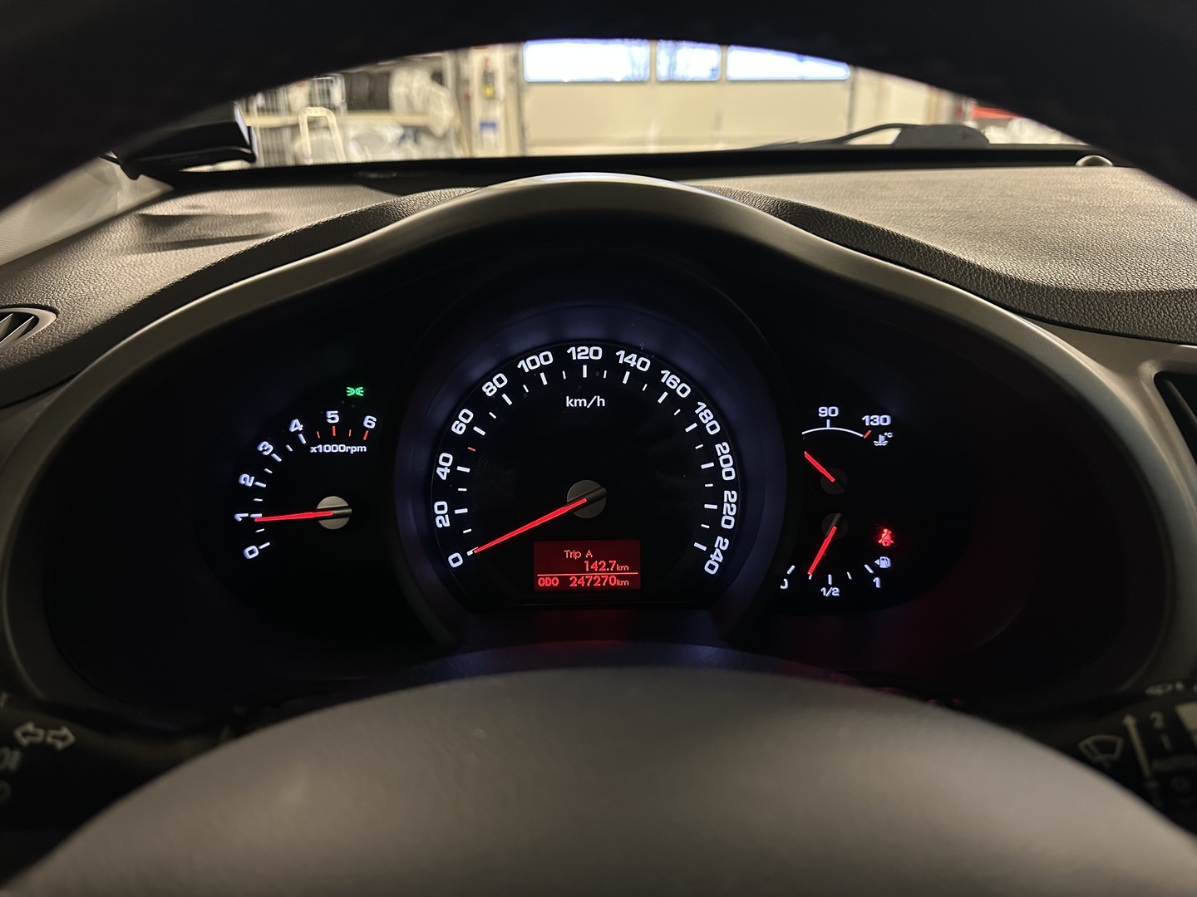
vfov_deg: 56.8
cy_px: 448
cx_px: 598
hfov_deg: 71.6
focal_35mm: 24
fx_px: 830
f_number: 1.78
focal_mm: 6.86
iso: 640
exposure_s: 1/50
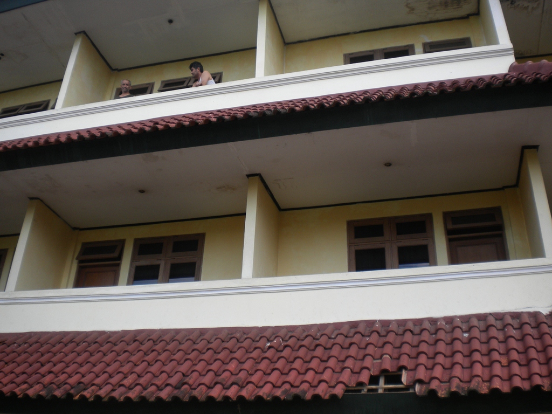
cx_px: 276
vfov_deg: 40.7
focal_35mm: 35
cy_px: 207
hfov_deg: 52.6
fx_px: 558
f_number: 4.6
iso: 80
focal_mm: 6.3
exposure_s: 1/164
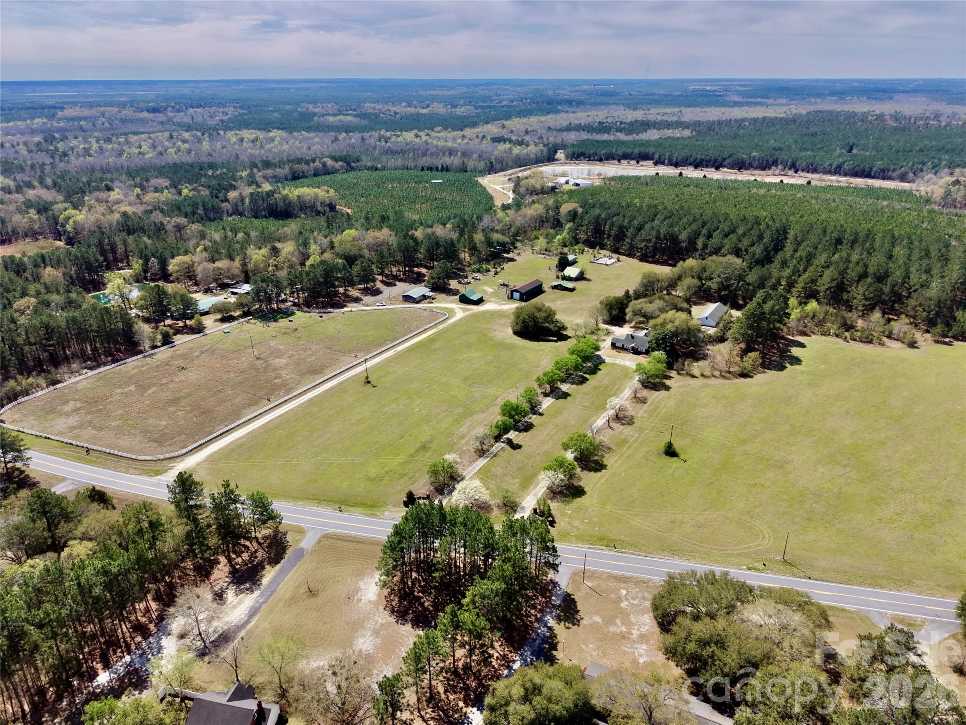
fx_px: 670
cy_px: 362
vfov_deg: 56.8
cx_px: 483
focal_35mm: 24
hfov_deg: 71.6
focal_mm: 8.67
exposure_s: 1/1000
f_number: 1.8
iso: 270
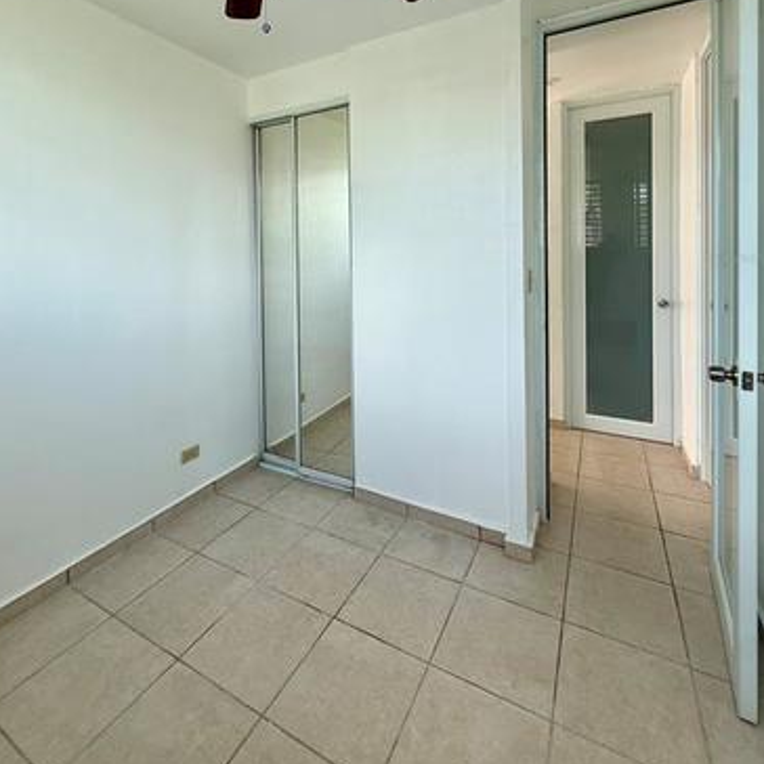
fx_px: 424
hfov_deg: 84.0
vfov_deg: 81.3
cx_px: 375
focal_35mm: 17
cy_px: 258
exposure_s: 1/99
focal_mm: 2.22
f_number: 2.2
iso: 64
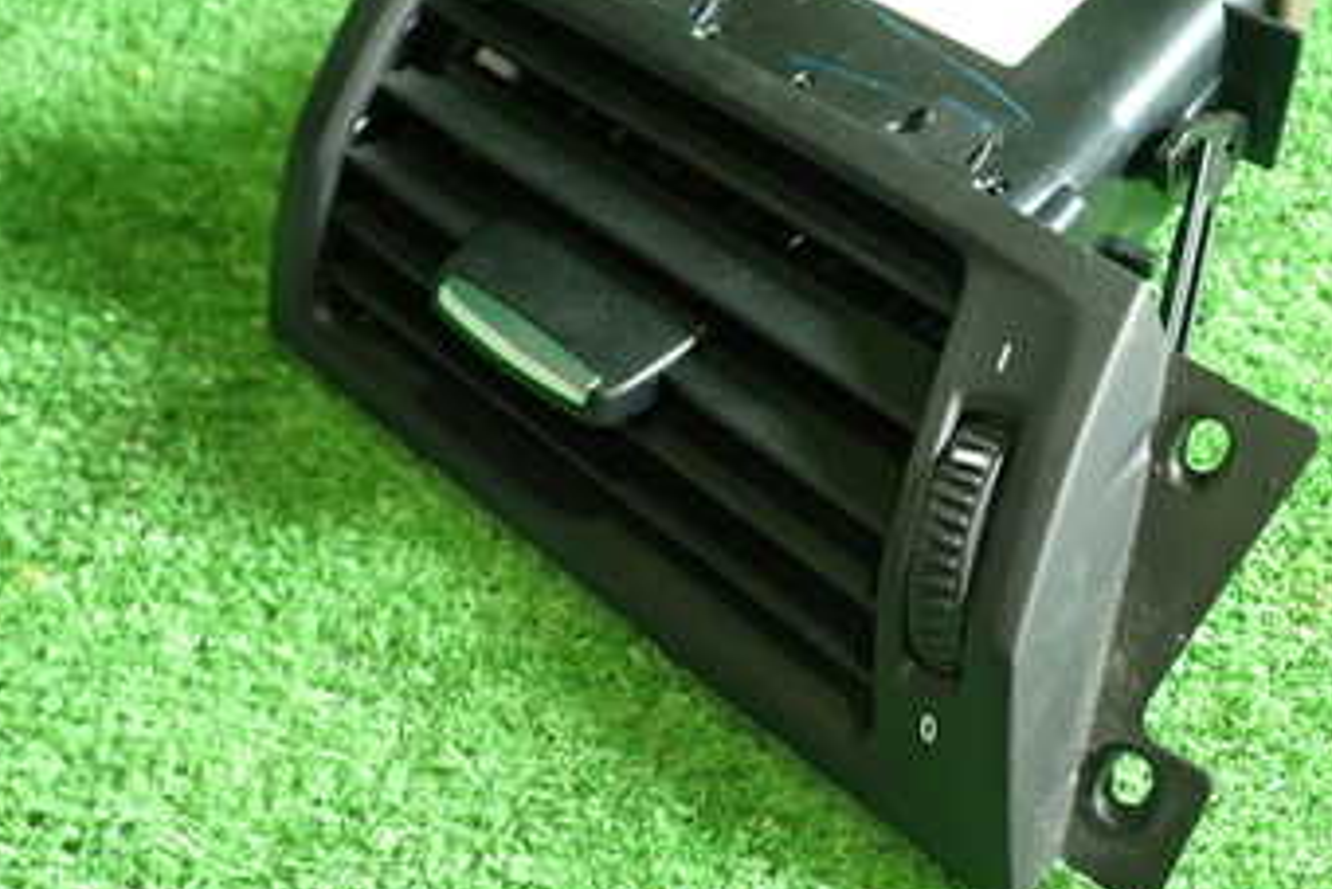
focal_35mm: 55
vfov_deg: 24.6
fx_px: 2036
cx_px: 799
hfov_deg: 36.1
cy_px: 356
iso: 250
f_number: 2.3
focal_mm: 5.4
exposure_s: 1/30
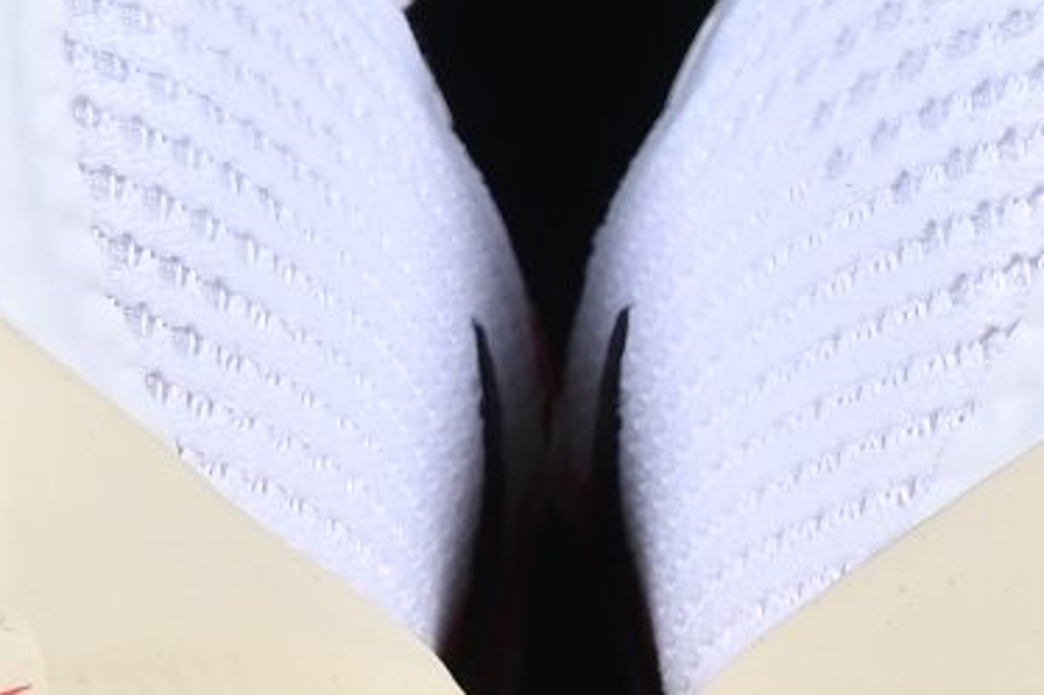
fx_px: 16203
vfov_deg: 2.5
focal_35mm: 559
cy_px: -151
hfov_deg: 3.7
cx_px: 676
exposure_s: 1/160
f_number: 8
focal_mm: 50
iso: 160
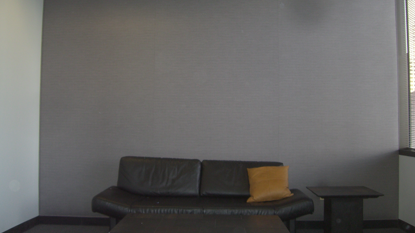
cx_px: 210
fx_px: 462
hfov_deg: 48.4
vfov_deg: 28.3
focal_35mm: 42
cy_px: 101
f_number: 2.7
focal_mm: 6.2
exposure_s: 1/80
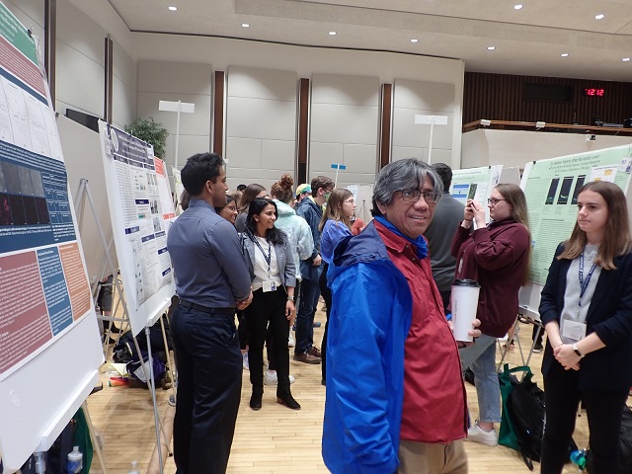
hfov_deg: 60.0
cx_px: 316
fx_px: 548
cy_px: 237
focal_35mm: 30
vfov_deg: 46.8
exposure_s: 1/30
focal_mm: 5.5
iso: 200
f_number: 2.3
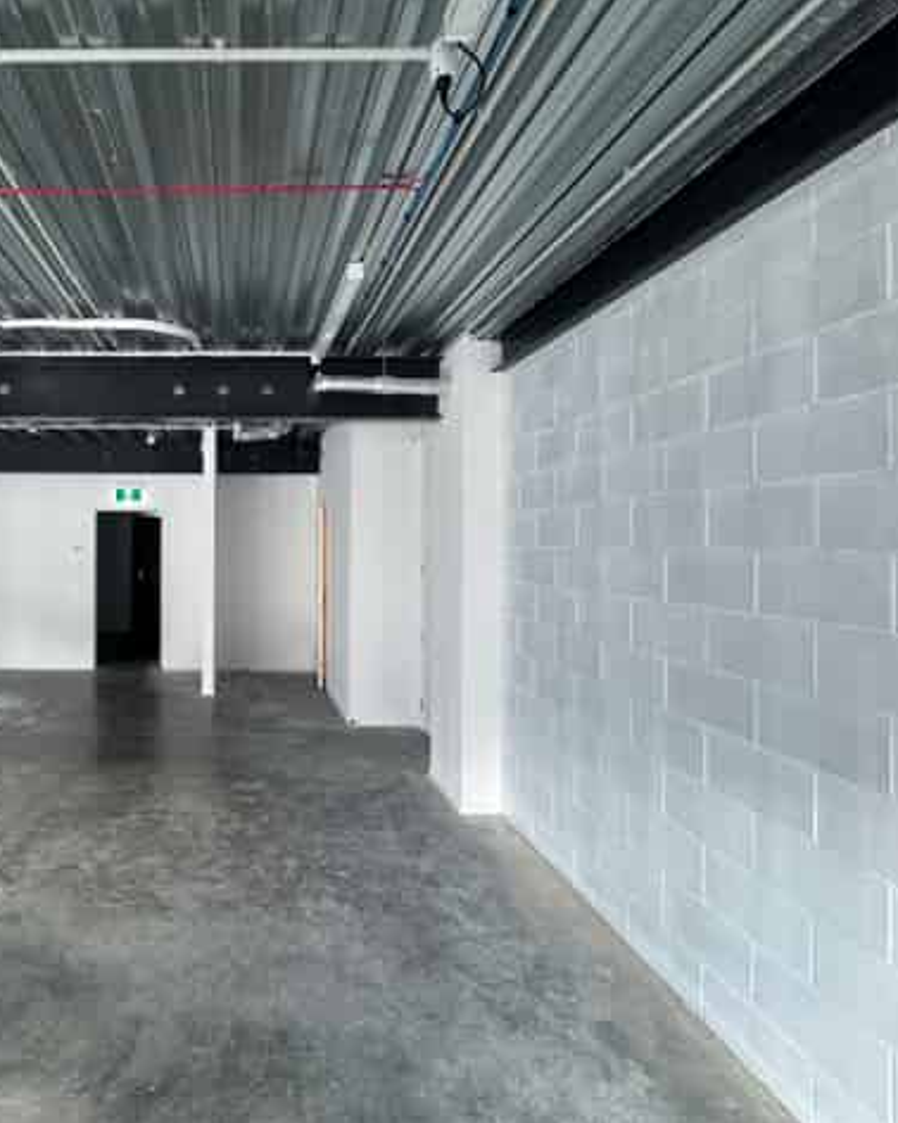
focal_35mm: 19
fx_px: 632
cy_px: 543
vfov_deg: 83.3
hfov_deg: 66.7
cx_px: 233
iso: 160
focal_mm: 2.22
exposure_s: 1/99
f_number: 2.2
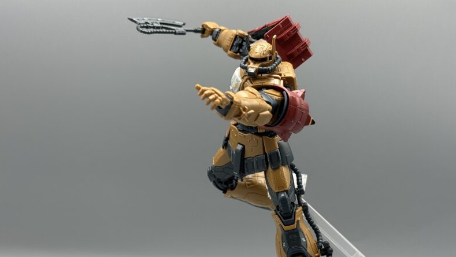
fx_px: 641
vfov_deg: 22.6
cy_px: 168
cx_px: 228
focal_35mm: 53
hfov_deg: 39.2
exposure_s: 1/317
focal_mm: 6.76
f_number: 1.78
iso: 64
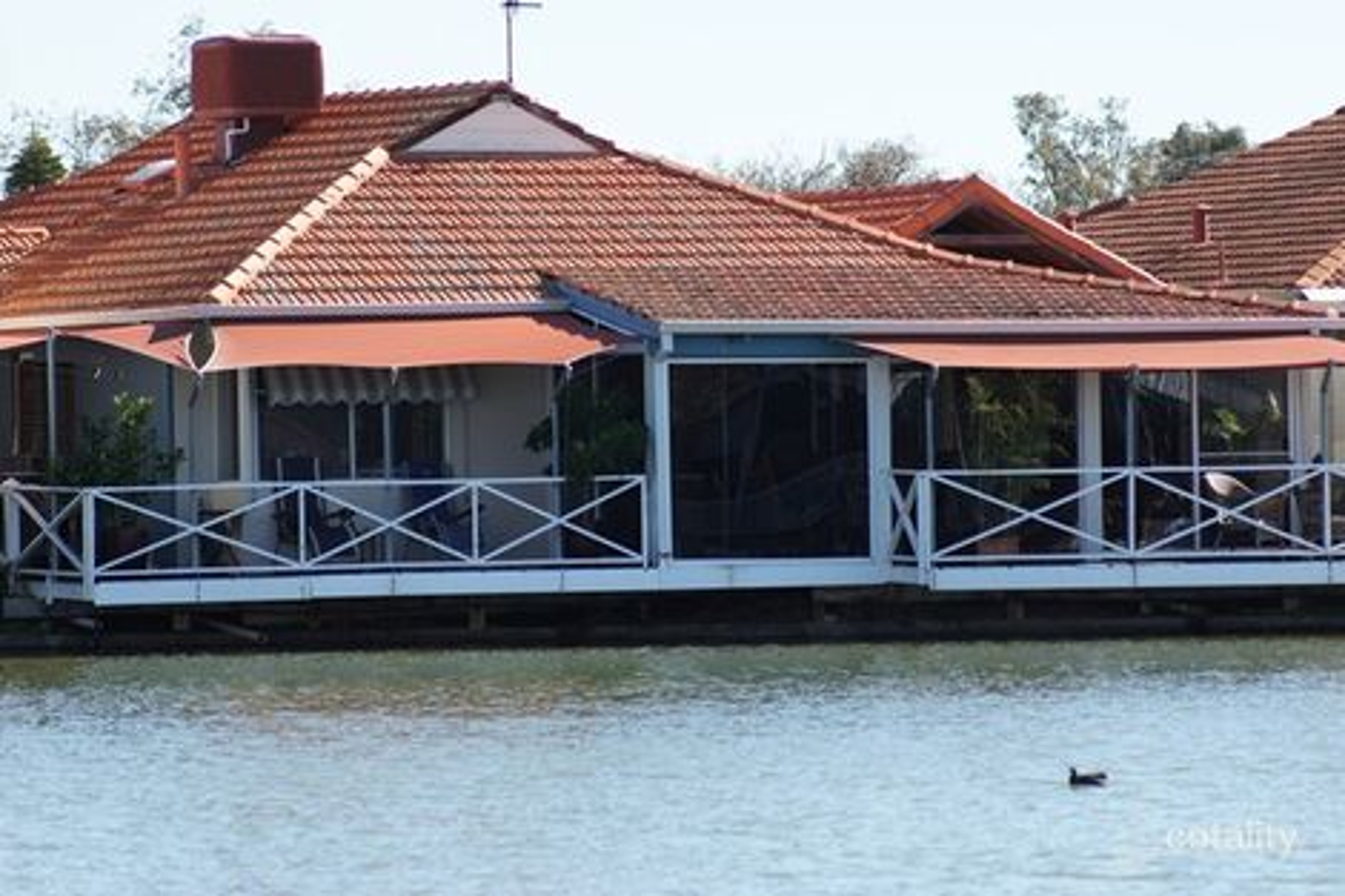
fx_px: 8963
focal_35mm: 240
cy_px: 448
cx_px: 672
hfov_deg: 8.6
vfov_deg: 5.7
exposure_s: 1/320
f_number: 5.6
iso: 160
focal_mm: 160
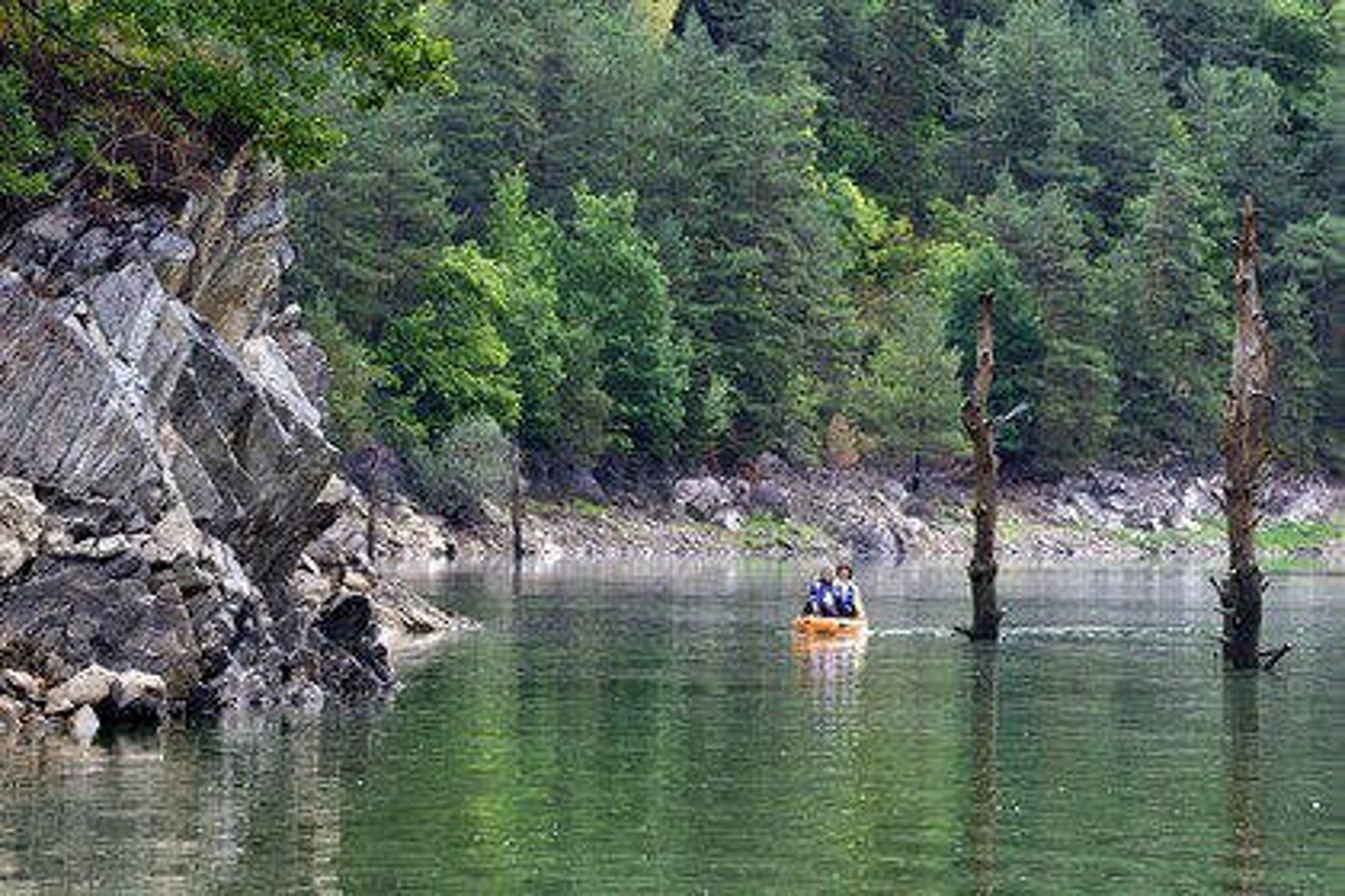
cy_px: 448
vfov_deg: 7.8
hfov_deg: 11.7
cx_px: 672
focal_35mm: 175
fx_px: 6538
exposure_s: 1/320
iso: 400
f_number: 6.3
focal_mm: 175
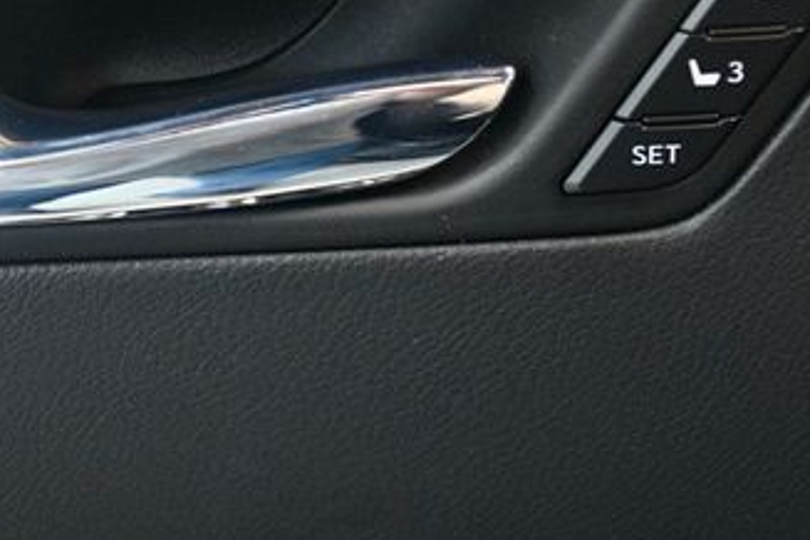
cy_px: 146
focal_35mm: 94
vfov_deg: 14.5
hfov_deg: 21.7
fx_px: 2115
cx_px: 354
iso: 4000
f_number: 4
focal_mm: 32
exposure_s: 1/60
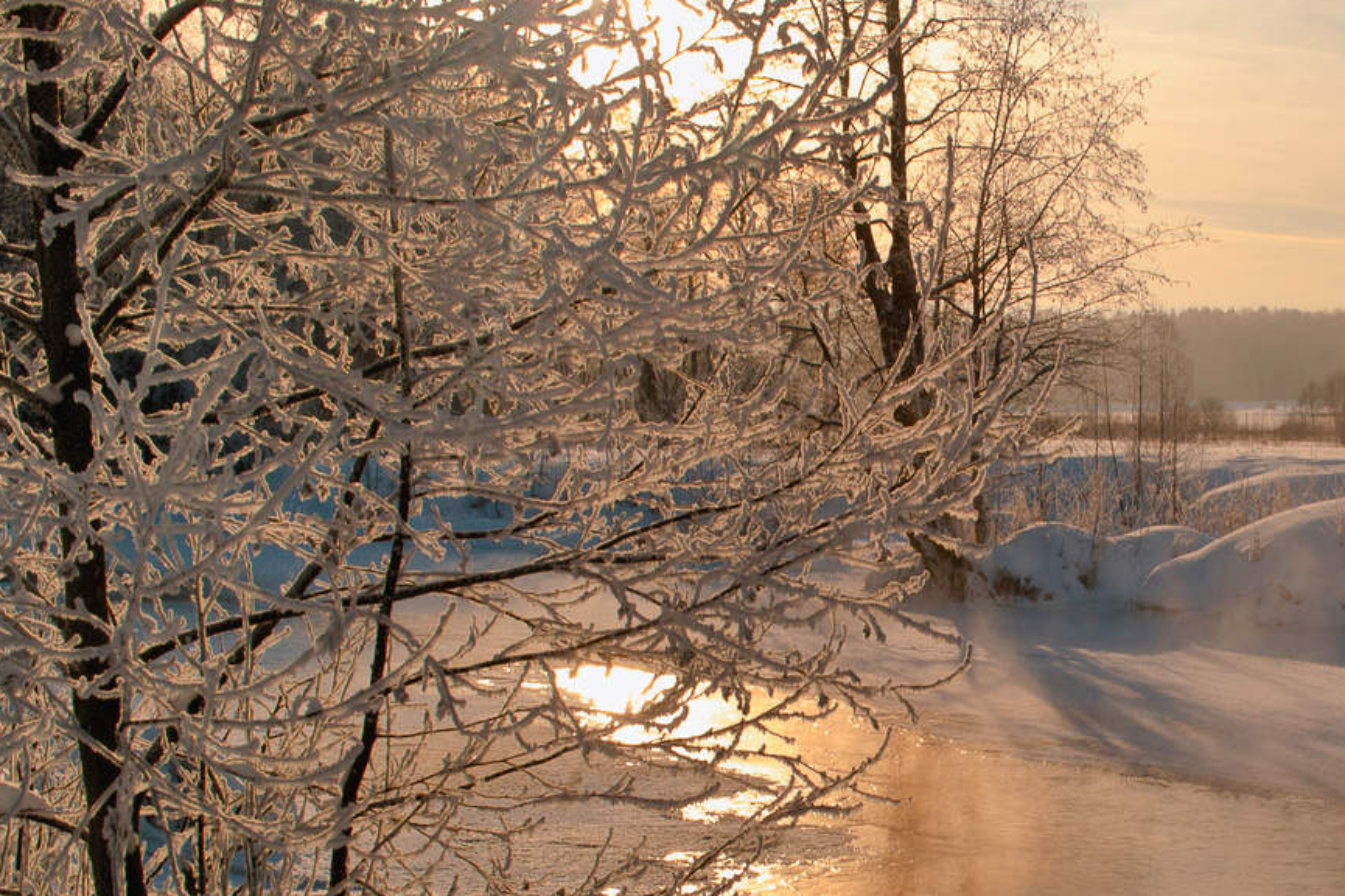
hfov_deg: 29.0
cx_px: 1081
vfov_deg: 19.9
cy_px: 603
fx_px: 2539
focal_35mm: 68
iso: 100
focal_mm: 28
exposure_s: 1/60
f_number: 18
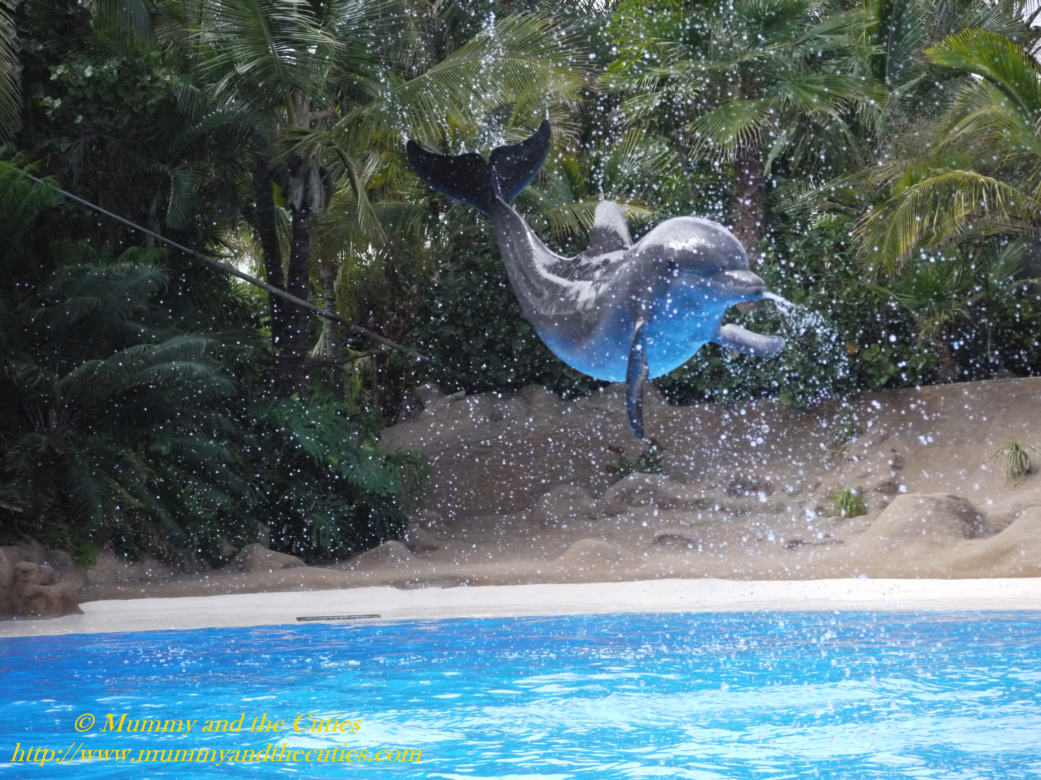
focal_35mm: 122
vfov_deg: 12.1
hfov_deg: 16.1
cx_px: 520
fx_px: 3669
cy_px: 390
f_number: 6.3
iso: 1600
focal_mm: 61
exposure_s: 1/4000
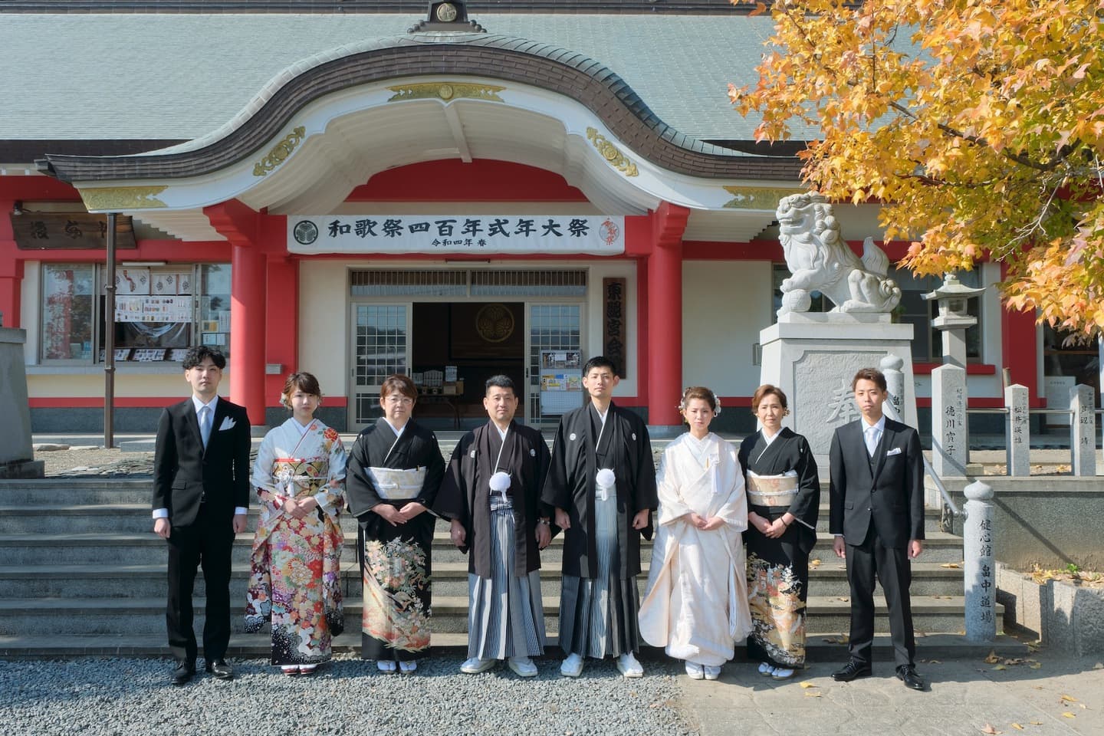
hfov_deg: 61.9
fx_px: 920
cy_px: 368
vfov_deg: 43.6
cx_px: 552
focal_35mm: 30
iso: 800
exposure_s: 1/250
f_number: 13
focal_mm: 20.2
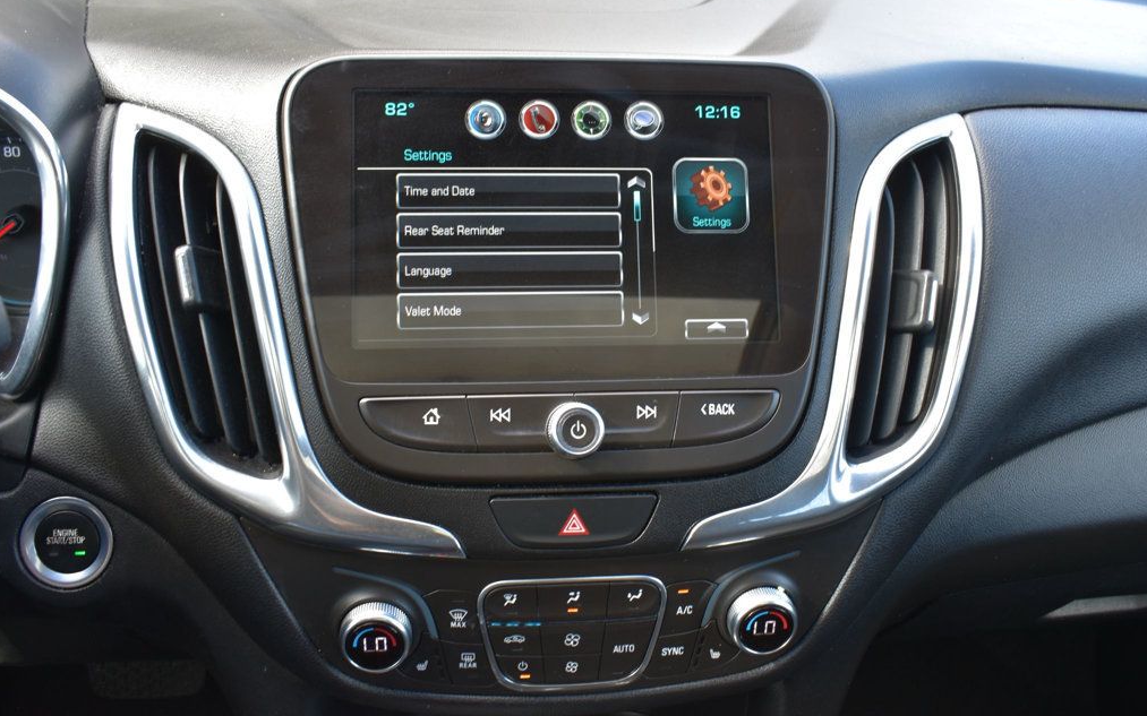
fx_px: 1063
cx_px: 576
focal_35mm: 34
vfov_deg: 37.3
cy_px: 342
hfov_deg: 56.7
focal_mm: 22
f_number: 7.1
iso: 400
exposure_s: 1/40
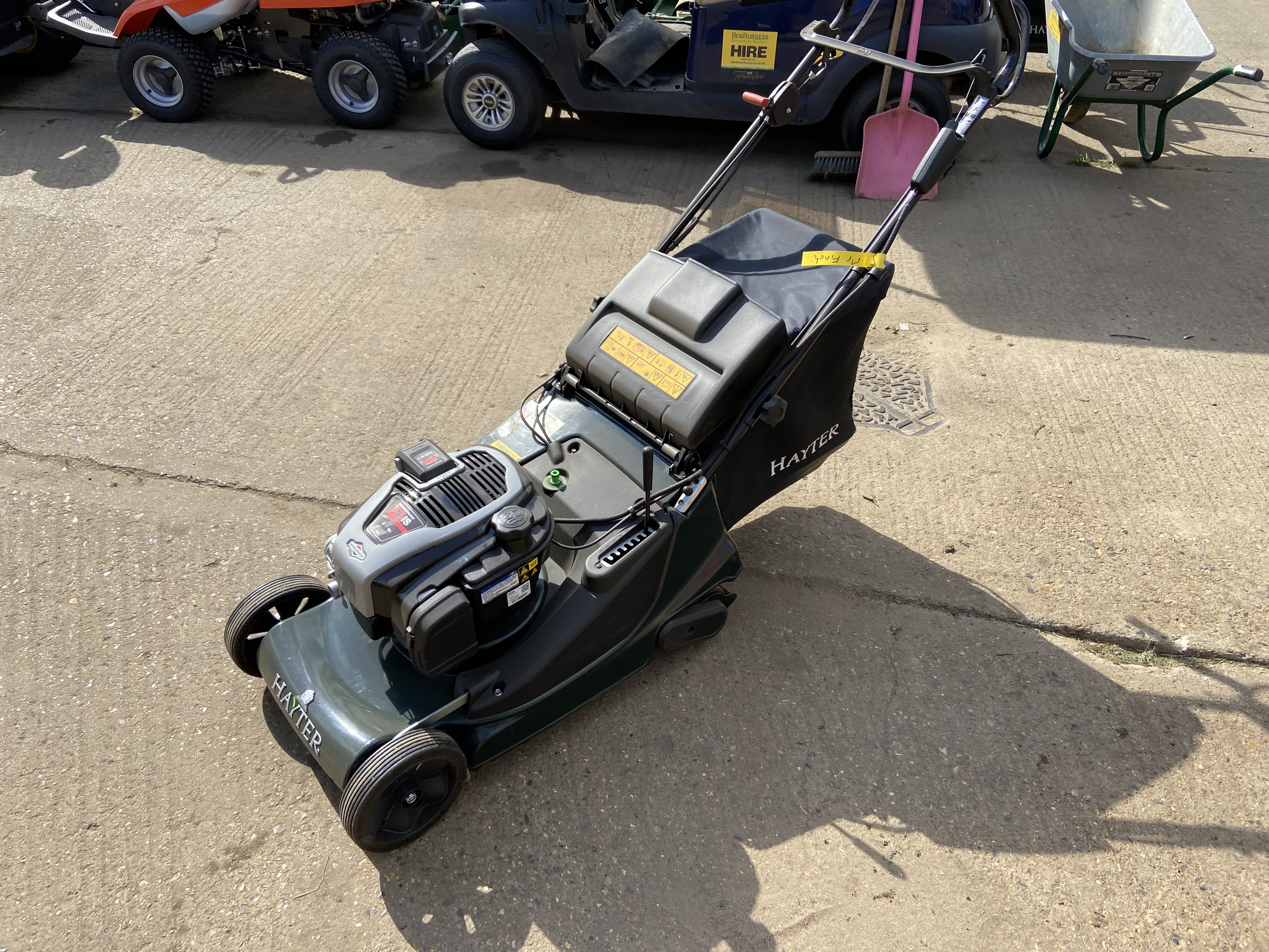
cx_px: 634
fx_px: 953
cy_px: 476
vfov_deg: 53.1
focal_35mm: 26
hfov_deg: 67.3
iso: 32
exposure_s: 1/1504
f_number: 1.8
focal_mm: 4.25
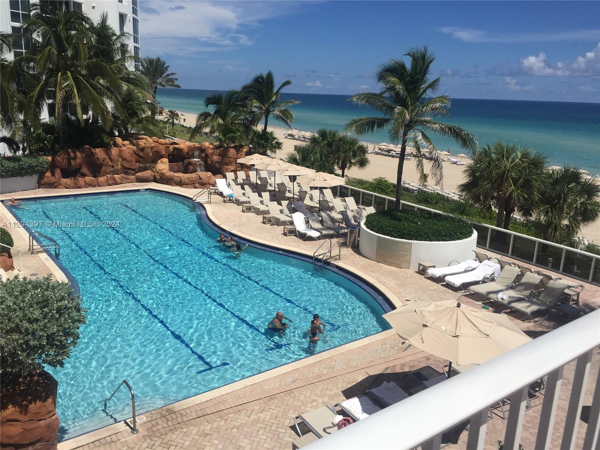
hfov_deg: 61.7
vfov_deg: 48.2
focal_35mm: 29
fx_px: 503
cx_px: 300
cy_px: 225
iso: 32
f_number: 2.2
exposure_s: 1/4405
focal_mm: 4.15
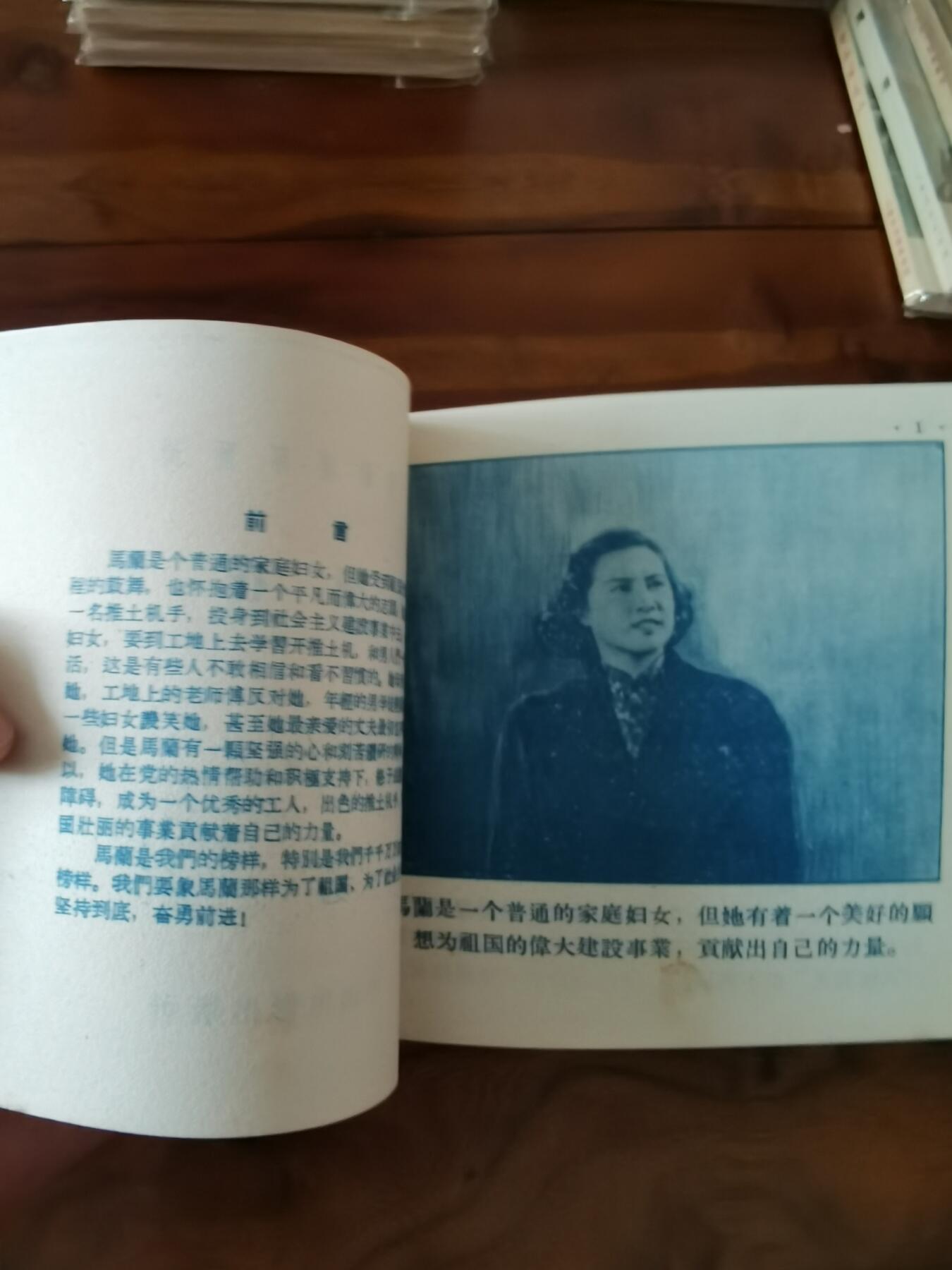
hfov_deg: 51.4
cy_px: 635
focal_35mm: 27
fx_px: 990
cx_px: 476
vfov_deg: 65.3
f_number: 2.2
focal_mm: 2.26
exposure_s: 1/20
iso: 640
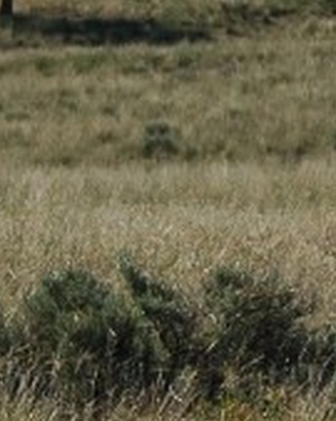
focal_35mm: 577
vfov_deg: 3.4
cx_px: 564
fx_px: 7179
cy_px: -80
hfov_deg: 2.7
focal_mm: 60
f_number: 5.6
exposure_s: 1/400
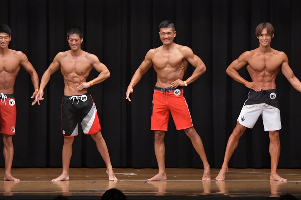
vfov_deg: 6.8
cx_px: 150
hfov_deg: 10.2
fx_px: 1688
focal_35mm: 202
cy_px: 100
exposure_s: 1/400
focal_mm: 135
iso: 6400
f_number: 5.6
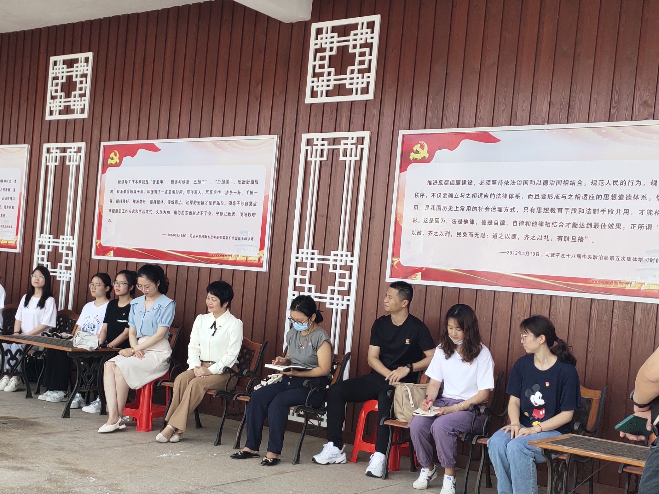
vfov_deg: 32.8
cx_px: 259
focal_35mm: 44
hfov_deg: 42.7
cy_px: 292
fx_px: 838
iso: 56
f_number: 1.79
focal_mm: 4.74
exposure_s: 1/378
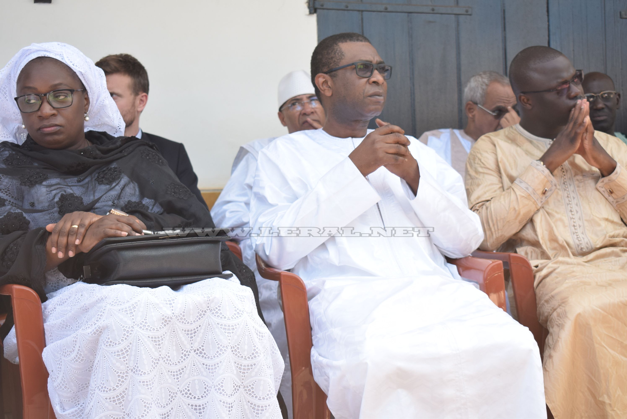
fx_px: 1177
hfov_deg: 29.8
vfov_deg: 20.2
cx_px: 314
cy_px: 210
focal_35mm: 68
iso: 320
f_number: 5
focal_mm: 45
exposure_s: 1/250
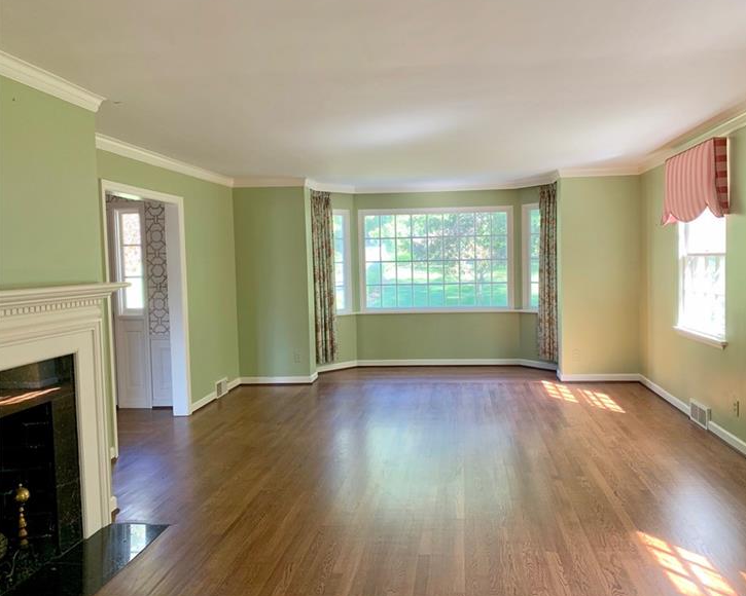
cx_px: 407
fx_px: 618
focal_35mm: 28
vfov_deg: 51.5
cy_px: 294
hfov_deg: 62.1
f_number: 1.8
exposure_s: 1/88
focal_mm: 4.25
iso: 100
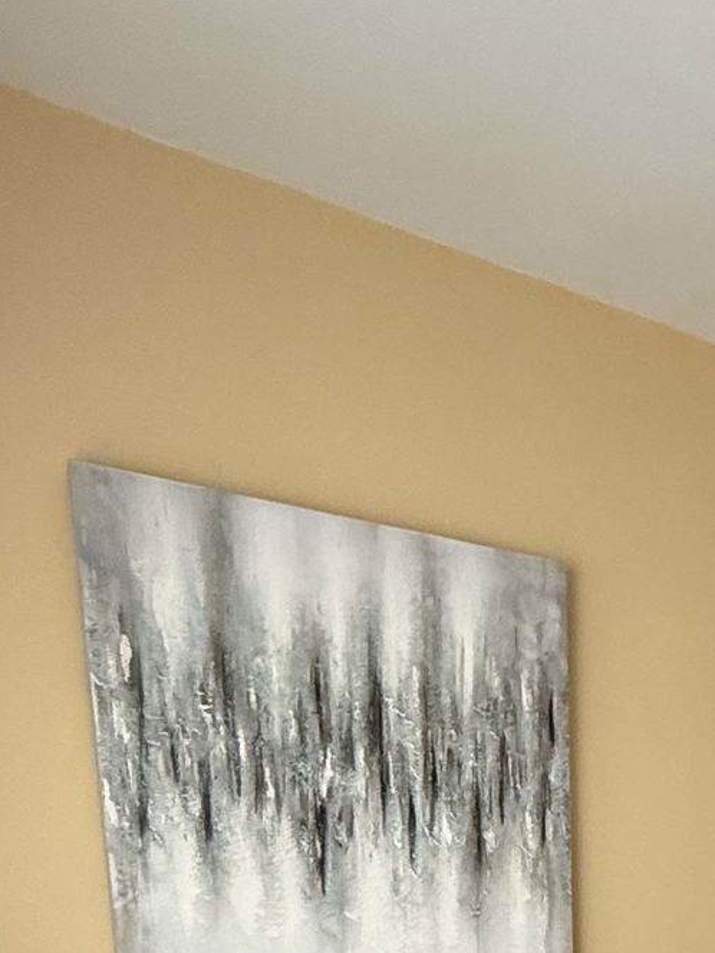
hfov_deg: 28.5
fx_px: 1239
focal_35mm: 45
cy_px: 1212
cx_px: 834
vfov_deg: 32.6
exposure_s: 1/94
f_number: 2.2
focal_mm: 2.22
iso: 320
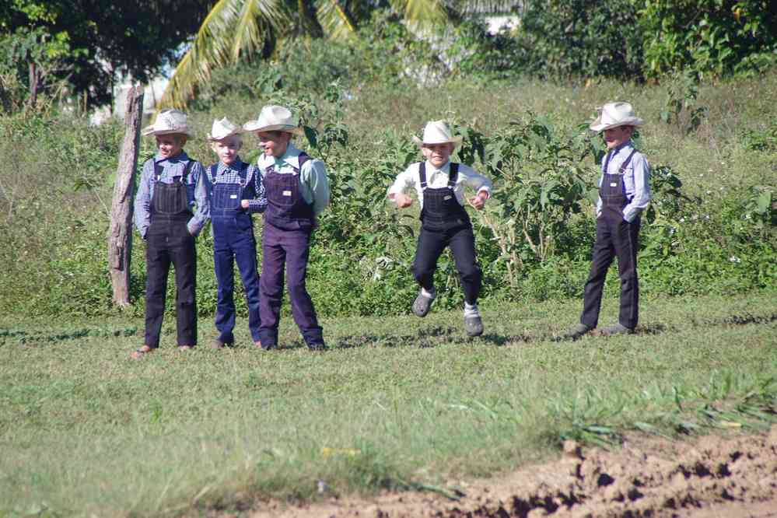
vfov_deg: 3.7
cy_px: 259
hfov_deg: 5.5
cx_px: 388
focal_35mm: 375
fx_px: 8093
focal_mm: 250
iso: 800
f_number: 10
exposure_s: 1/320
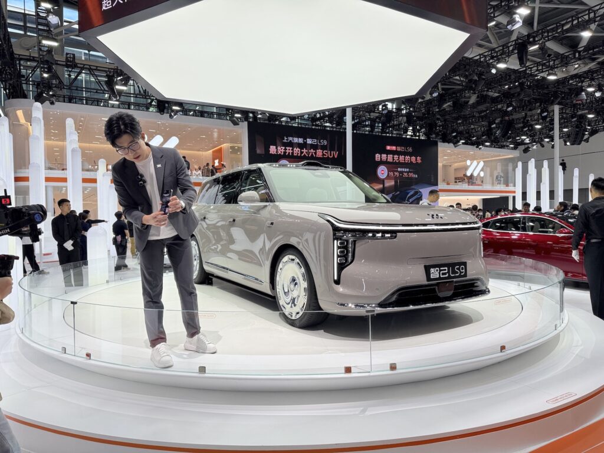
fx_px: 419
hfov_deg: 71.6
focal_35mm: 24
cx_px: 302
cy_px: 226
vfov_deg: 56.8
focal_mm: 6.76
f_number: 1.78
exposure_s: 1/495
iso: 80
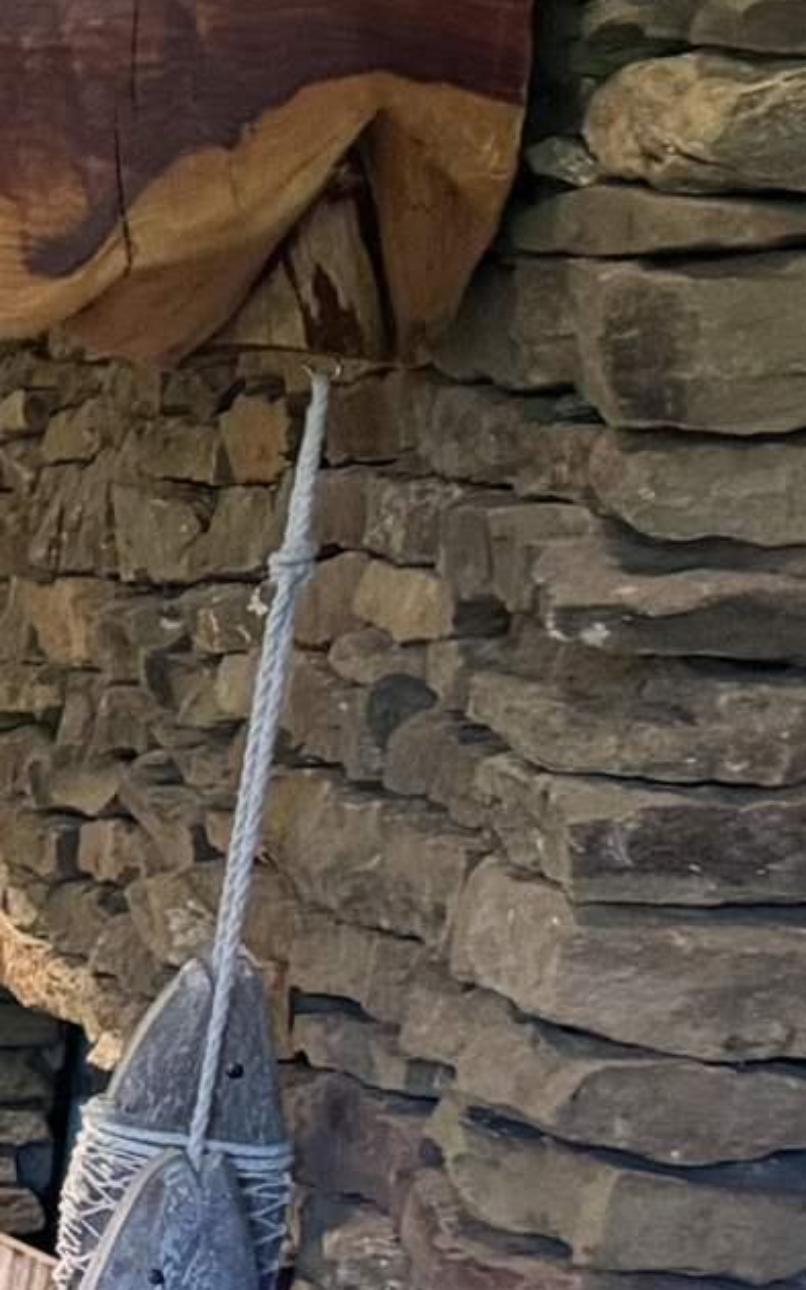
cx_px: -2160
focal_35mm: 124
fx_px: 4356
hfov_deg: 7.9
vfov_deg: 16.8
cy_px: 680
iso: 400
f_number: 1.78
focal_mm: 6.76
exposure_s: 1/60
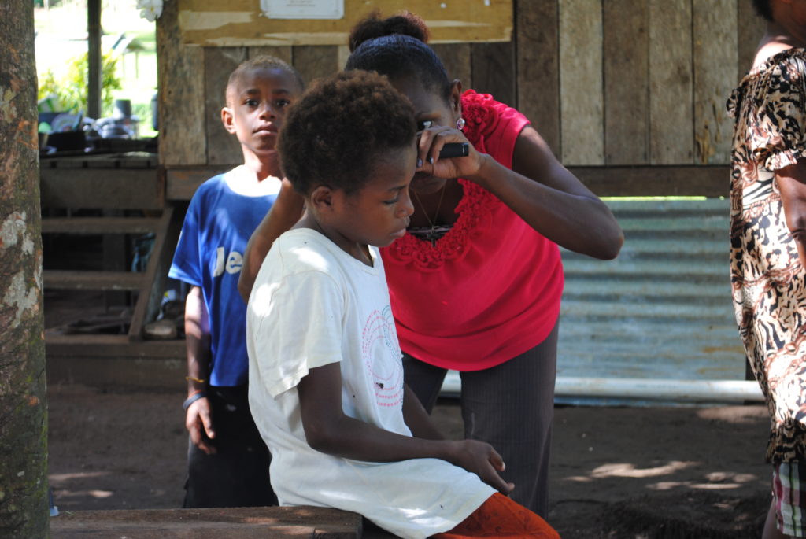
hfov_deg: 24.6
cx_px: 403
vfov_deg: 16.6
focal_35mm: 82
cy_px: 270
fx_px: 1849
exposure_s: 1/40
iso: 200
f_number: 5.6
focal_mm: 55
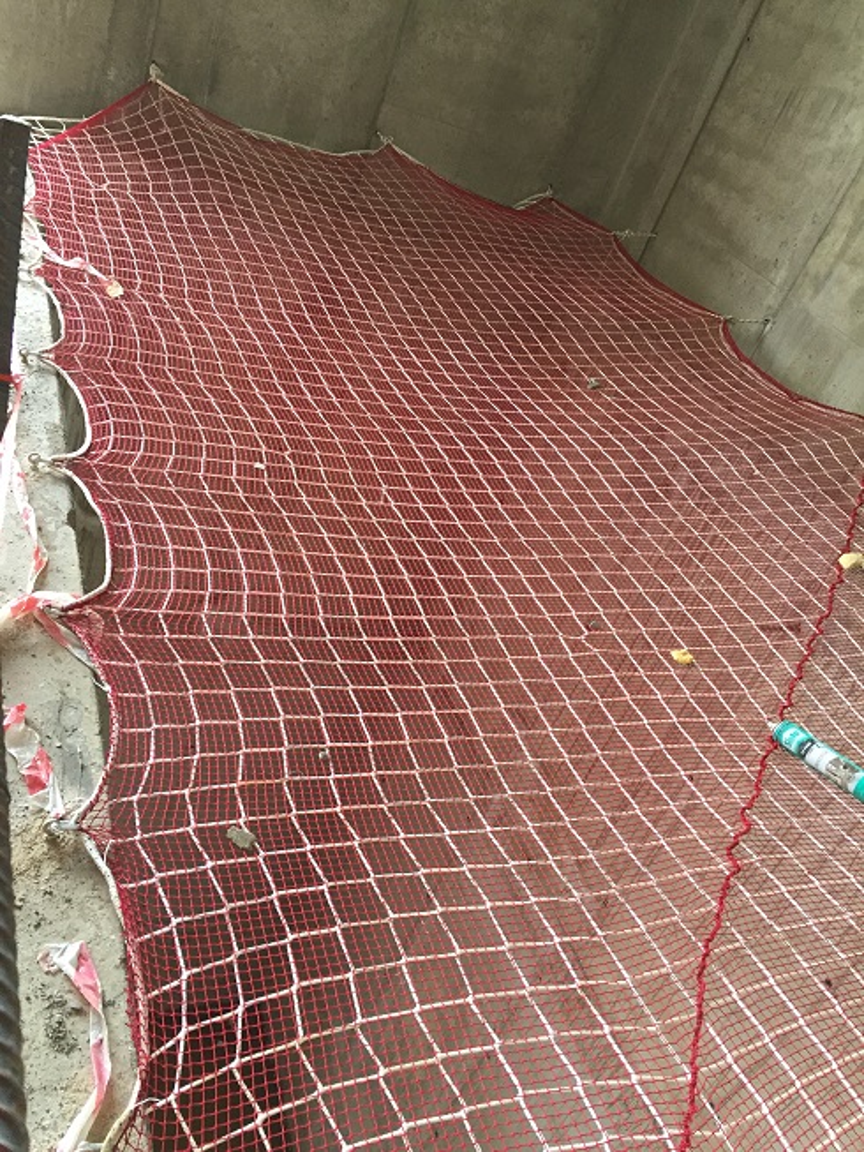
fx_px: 965
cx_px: 432
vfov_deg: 61.7
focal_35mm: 29
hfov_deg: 48.2
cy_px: 576
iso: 50
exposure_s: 1/30
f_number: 2.2
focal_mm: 4.15
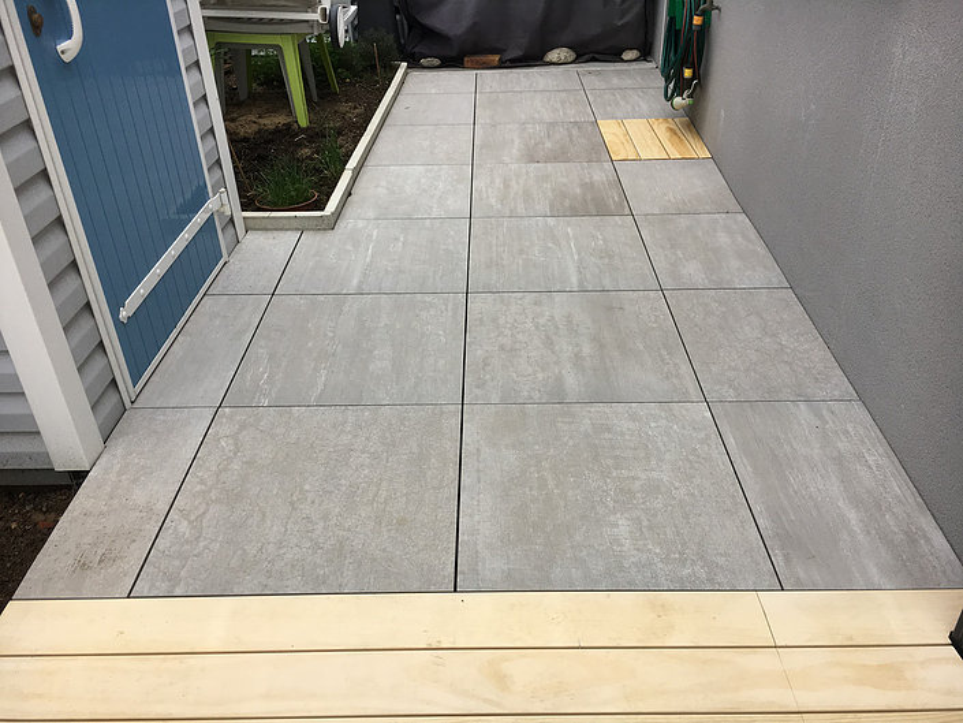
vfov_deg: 48.2
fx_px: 807
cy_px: 362
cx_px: 482
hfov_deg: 61.7
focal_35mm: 29
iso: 40
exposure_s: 1/100
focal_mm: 4.15
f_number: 2.2
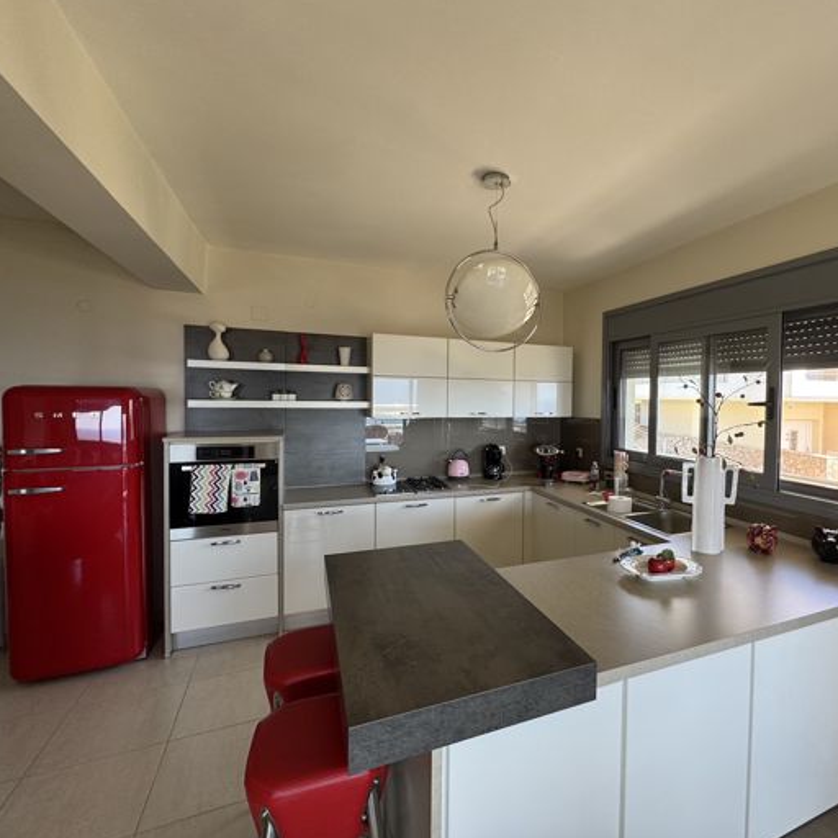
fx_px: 466
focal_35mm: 17
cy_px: 411
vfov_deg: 84.0
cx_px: 511
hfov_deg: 82.8
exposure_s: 1/99
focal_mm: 2.22
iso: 80
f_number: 2.2
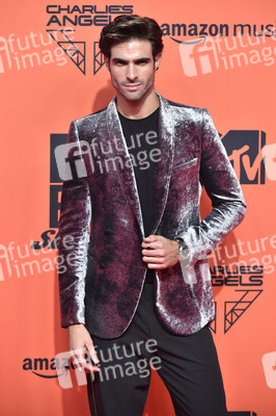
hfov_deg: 6.9
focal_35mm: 200
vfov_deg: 10.3
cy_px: 208
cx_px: 138
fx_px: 2304
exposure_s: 1/320
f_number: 3.5
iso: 2500
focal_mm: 200
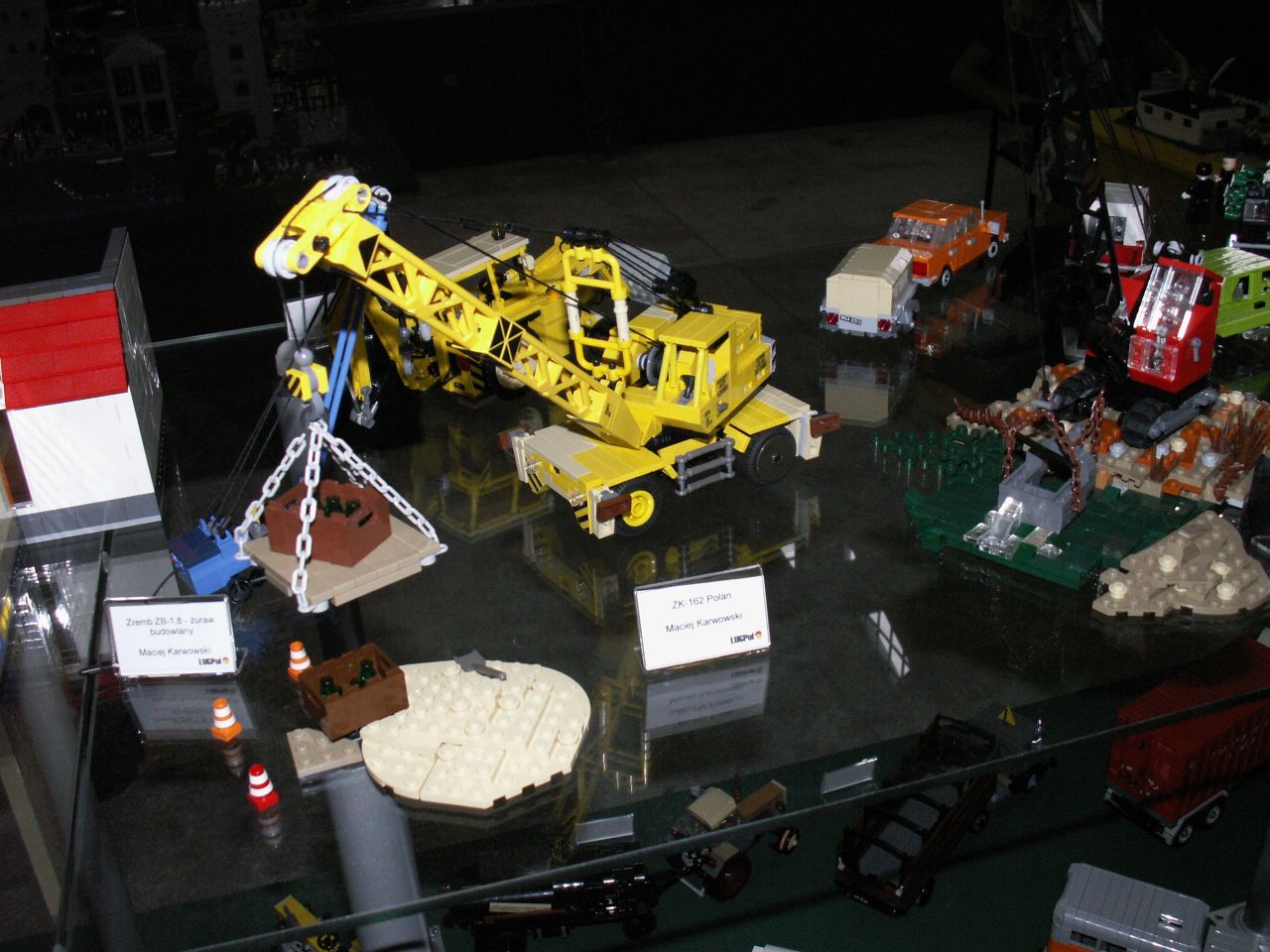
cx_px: 635
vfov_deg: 40.7
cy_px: 476
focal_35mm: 35
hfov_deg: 52.6
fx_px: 1284
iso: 160
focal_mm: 5.86
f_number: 2.8
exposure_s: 1/60
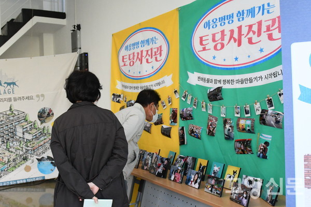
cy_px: 104
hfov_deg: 53.1
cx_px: 156
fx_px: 311
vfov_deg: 36.9
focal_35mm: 36
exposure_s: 1/2000
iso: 8000
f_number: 5
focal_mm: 24
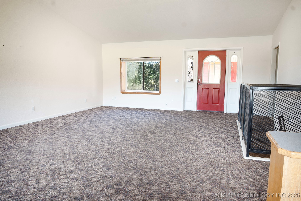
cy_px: 100
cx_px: 150
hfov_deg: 73.7
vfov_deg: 53.1
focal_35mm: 24
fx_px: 201
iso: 200
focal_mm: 16
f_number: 8
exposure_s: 1/640
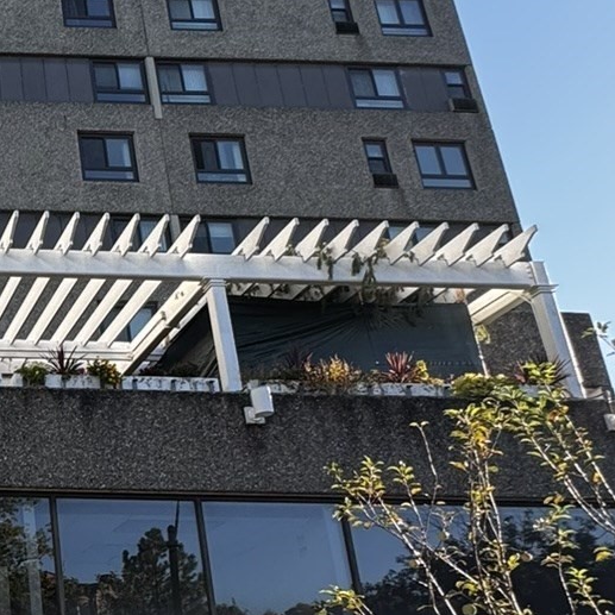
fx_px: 985
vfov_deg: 34.3
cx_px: -231
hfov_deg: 27.5
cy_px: 418
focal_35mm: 49
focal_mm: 2.22
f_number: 2.2
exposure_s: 1/252
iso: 40
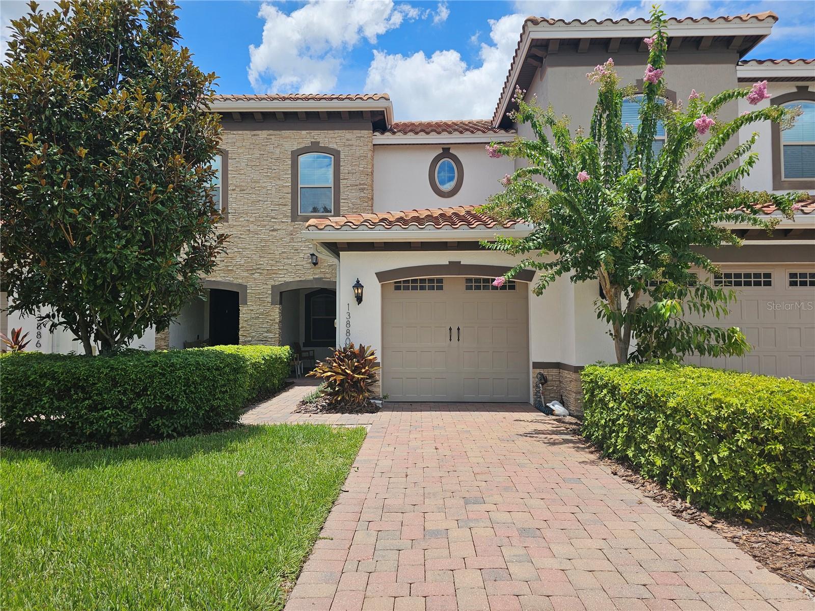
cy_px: 306
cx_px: 408
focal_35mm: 23
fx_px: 542
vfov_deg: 58.9
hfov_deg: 73.9
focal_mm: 6.3
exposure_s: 1/978
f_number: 1.7
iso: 10
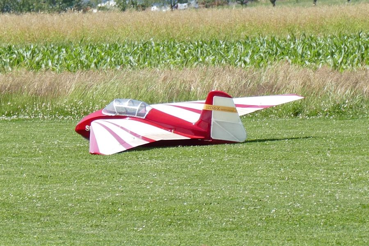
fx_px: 1476
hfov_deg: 14.3
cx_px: 184
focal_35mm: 144
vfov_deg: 9.5
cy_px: 123
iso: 125
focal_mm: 52.4
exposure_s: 1/800
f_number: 3.9
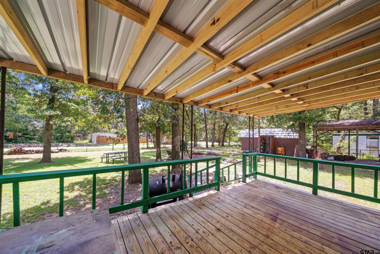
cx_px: 190
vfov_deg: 90.0
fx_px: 127
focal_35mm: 12
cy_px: 127
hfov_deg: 112.6
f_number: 9
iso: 500
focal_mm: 12
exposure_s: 1/100
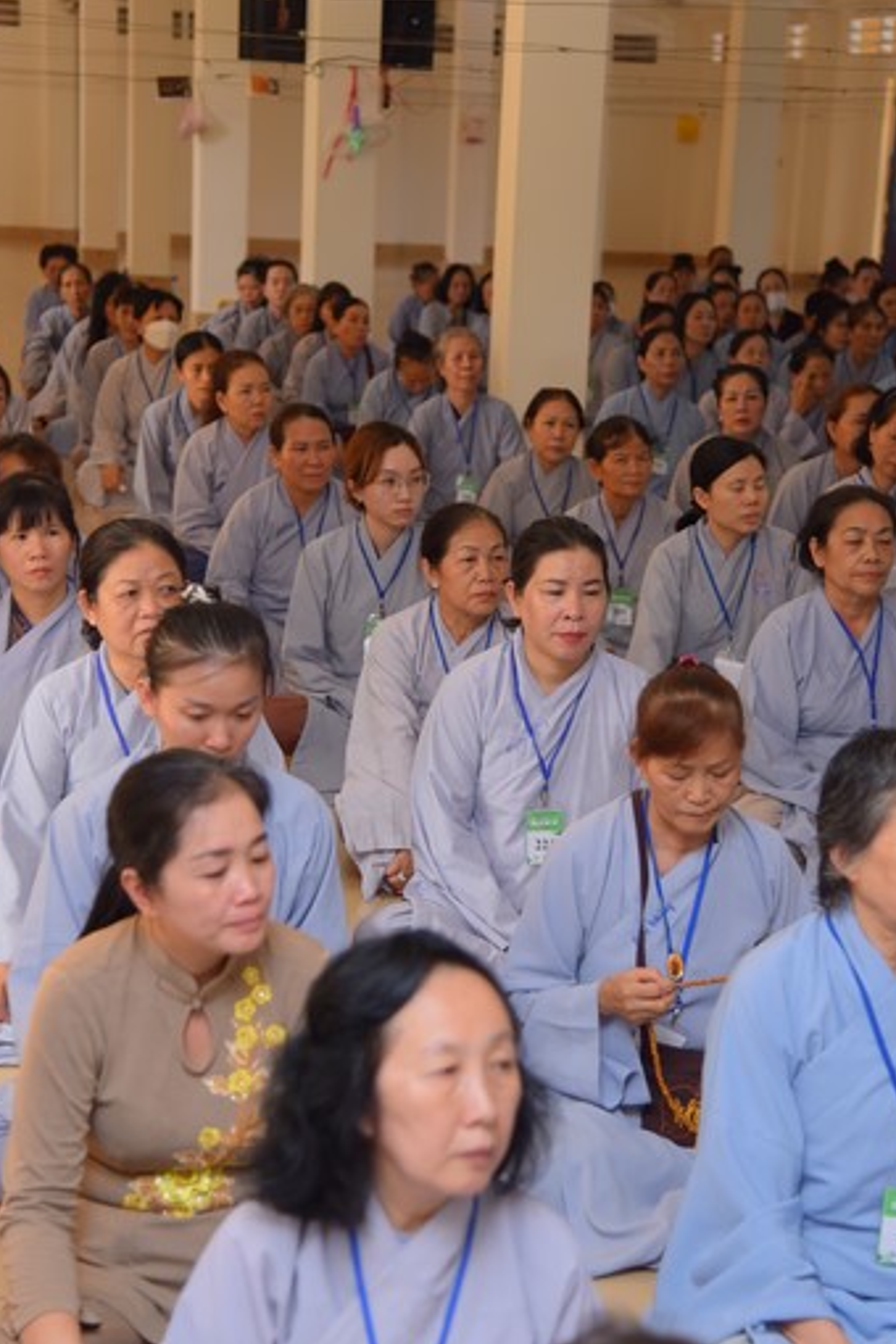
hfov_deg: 17.3
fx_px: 2949
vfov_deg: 25.7
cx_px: 426
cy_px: 709
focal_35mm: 79
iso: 320
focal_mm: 62
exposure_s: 1/125
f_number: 4
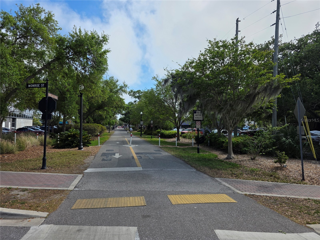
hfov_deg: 73.9
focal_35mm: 23
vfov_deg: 58.9
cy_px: 120
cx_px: 160
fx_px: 213
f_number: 1.7
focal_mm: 6.3
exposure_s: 1/7944
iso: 64
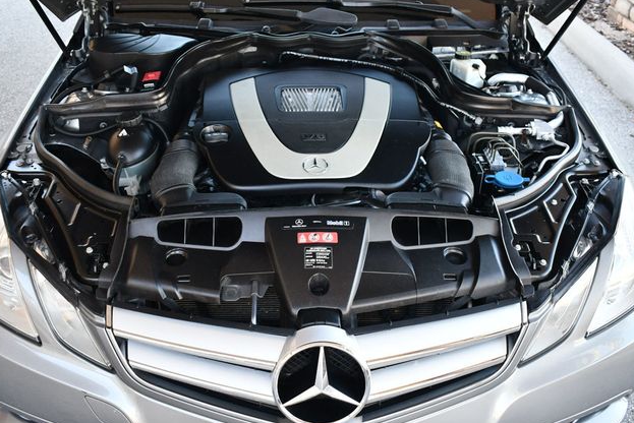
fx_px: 652
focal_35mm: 37
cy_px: 214
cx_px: 318
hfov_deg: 51.9
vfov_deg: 36.0
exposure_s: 1/200
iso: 800
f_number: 3.5
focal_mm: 18
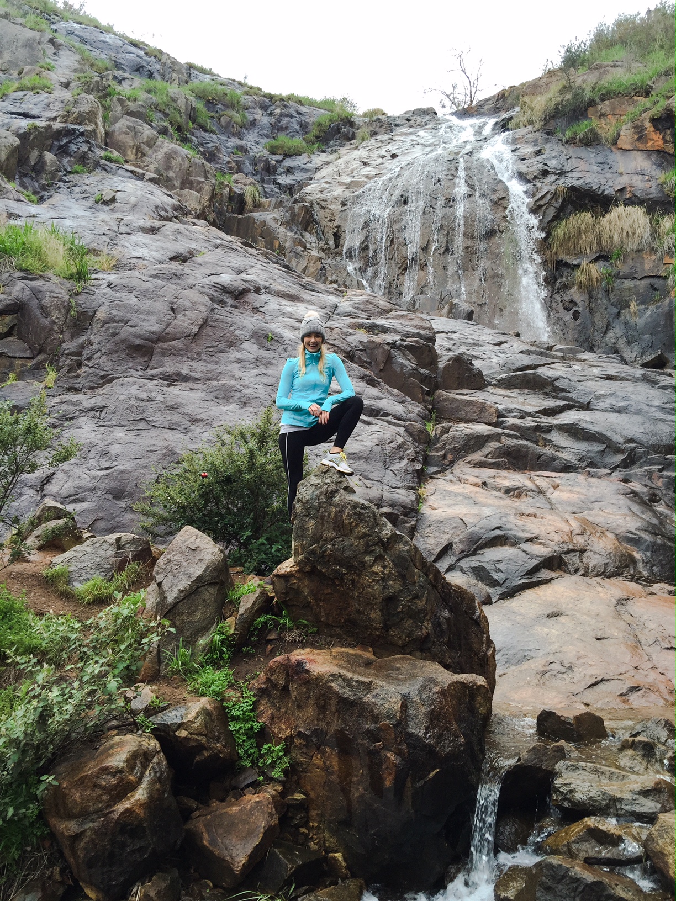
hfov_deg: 48.2
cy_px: 450
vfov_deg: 61.7
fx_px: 755
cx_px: 338
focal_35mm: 29
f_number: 2.2
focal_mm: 4.15
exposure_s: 1/175
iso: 32
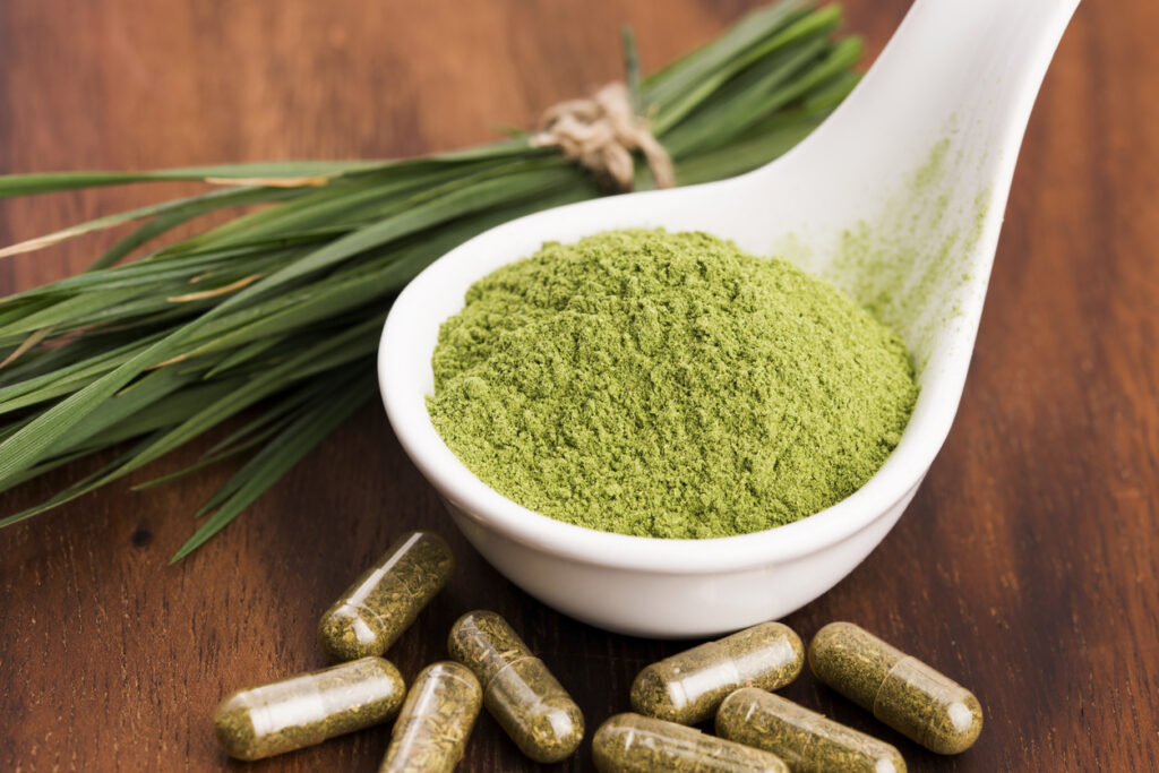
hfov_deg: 19.5
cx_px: 580
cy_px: 386
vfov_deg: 13.0
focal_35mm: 105
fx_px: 3381
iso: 100
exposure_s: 1/30
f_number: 13
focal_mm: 105
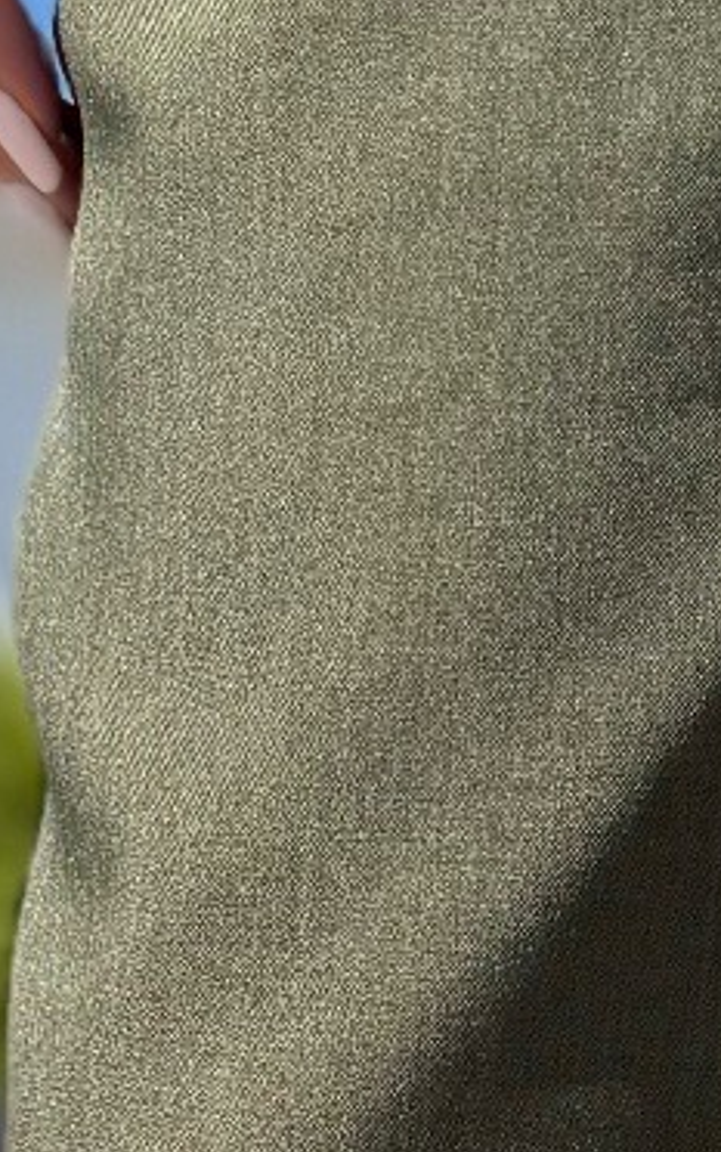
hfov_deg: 7.8
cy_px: 2279
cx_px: 967
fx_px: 5242
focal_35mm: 167
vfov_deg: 11.4
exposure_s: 1/3759
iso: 80
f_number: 1.78
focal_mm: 6.76
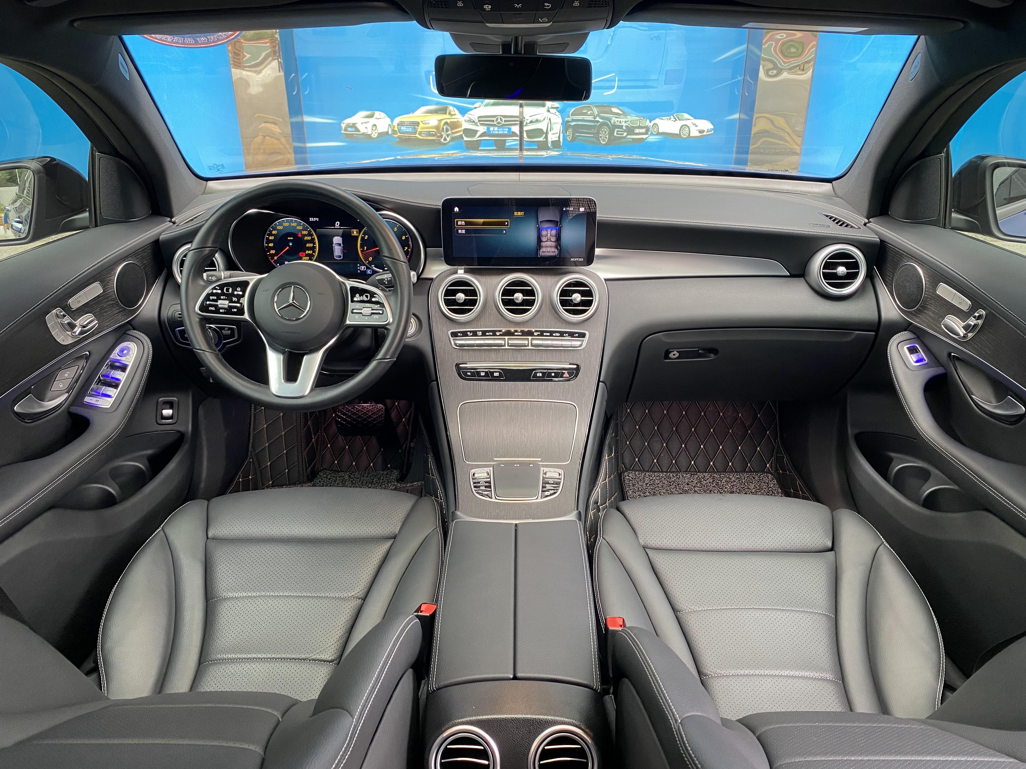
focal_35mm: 26
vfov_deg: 53.1
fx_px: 771
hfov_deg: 67.3
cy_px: 384
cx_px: 513
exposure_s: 1/80
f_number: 1.8
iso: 100
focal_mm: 4.25
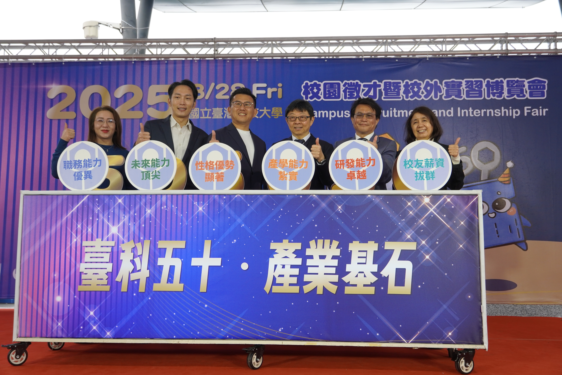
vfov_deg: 34.2
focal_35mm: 39
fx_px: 609
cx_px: 281
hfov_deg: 49.6
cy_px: 188
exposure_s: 1/160
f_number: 4
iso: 400
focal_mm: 26
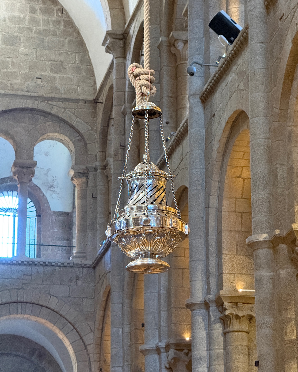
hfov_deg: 12.2
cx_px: 149
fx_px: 1389
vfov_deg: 15.3
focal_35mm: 126
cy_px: 200
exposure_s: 1/40
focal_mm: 15.66
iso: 1250
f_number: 2.8
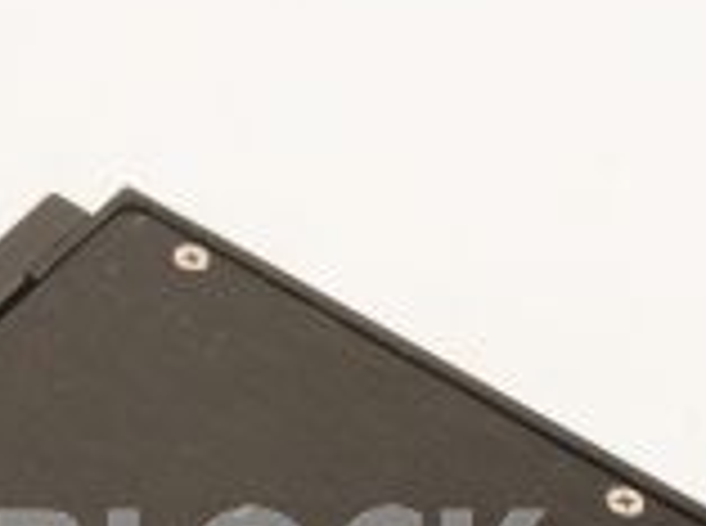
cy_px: 618
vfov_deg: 8.0
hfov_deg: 10.7
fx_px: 3744
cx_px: 108
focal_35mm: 184
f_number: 11
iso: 1600
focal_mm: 50
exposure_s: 1/125
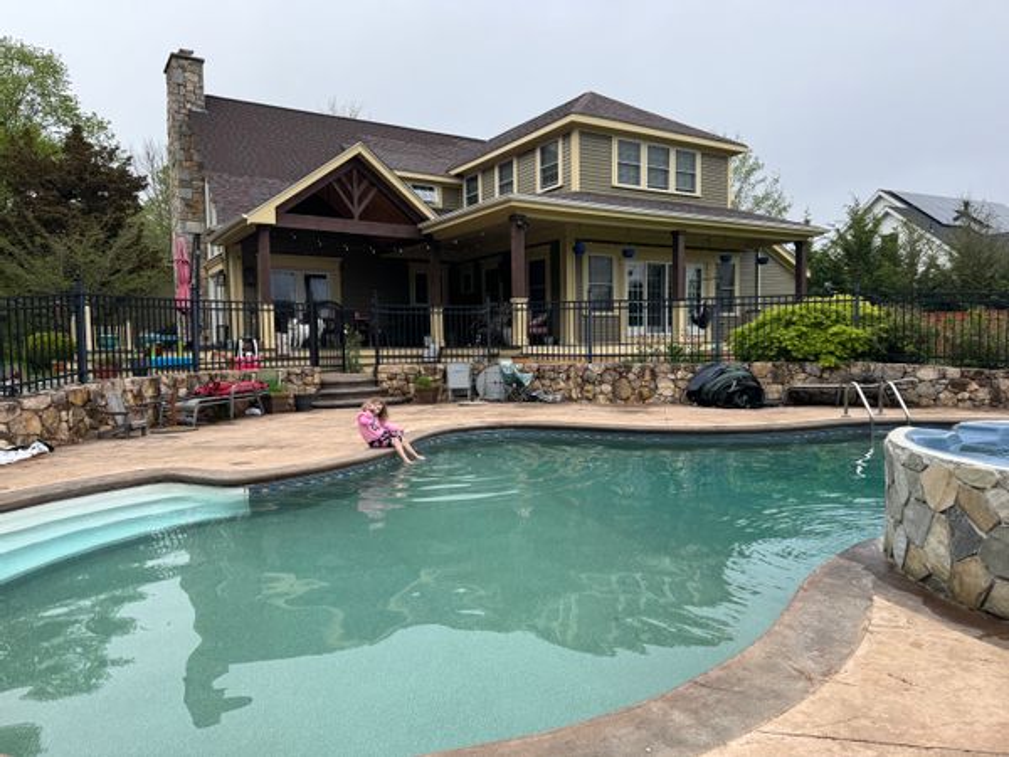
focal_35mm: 24
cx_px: 504
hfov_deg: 71.6
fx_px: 700
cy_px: 378
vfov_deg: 56.8
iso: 80
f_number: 1.78
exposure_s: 1/853
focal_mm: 6.76
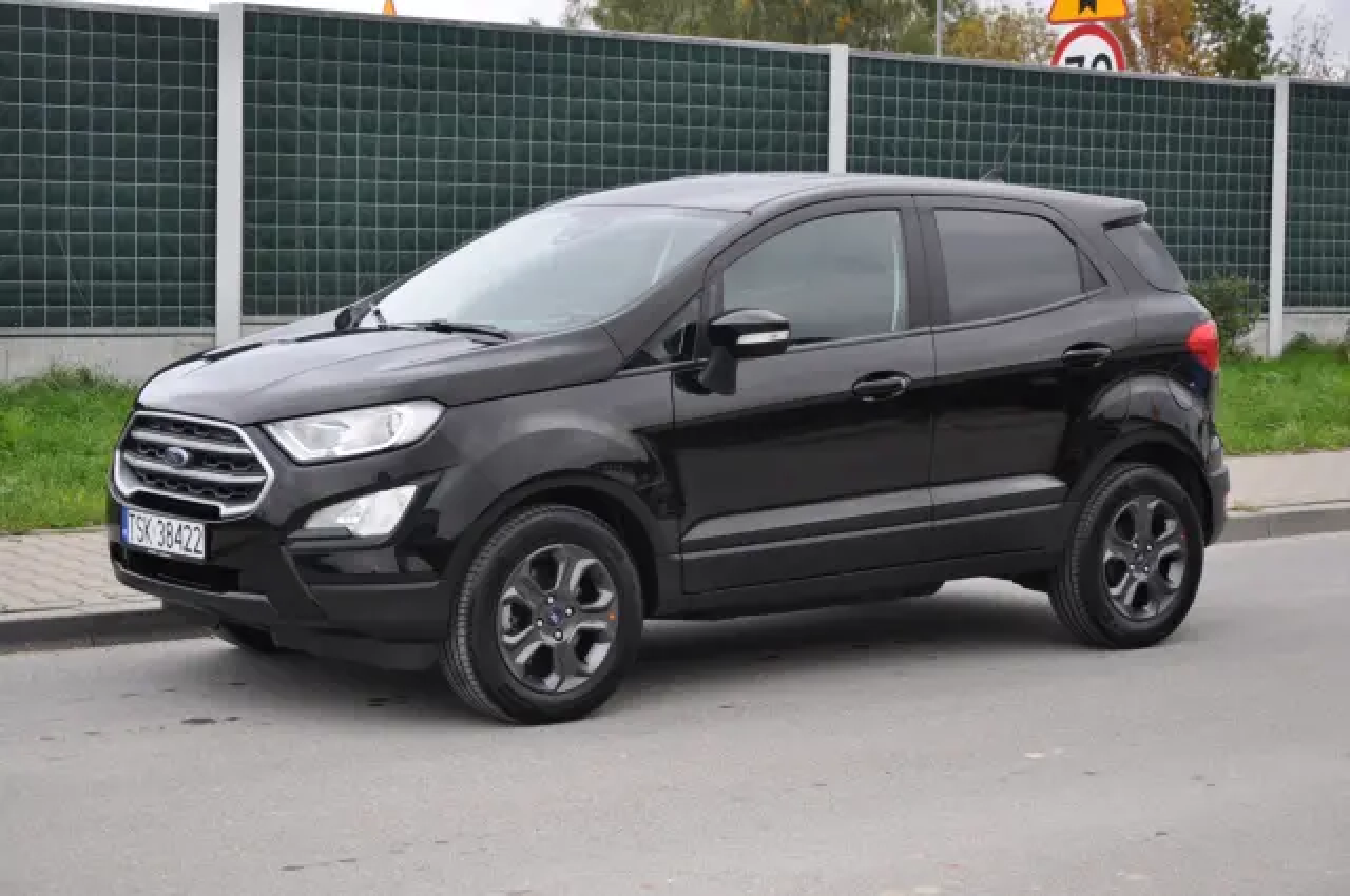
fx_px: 2697
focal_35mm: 72
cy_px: 448
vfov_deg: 18.9
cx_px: 675
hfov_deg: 28.1
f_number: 5
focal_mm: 48
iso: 400
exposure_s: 1/100
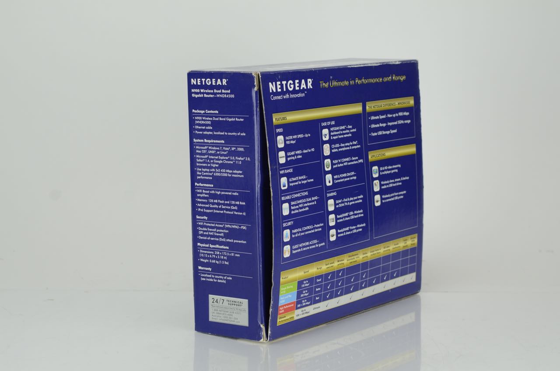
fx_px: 1397
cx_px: 280
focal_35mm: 90
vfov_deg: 15.1
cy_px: 186
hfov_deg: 22.7
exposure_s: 1/125
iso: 500
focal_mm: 60
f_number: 7.1
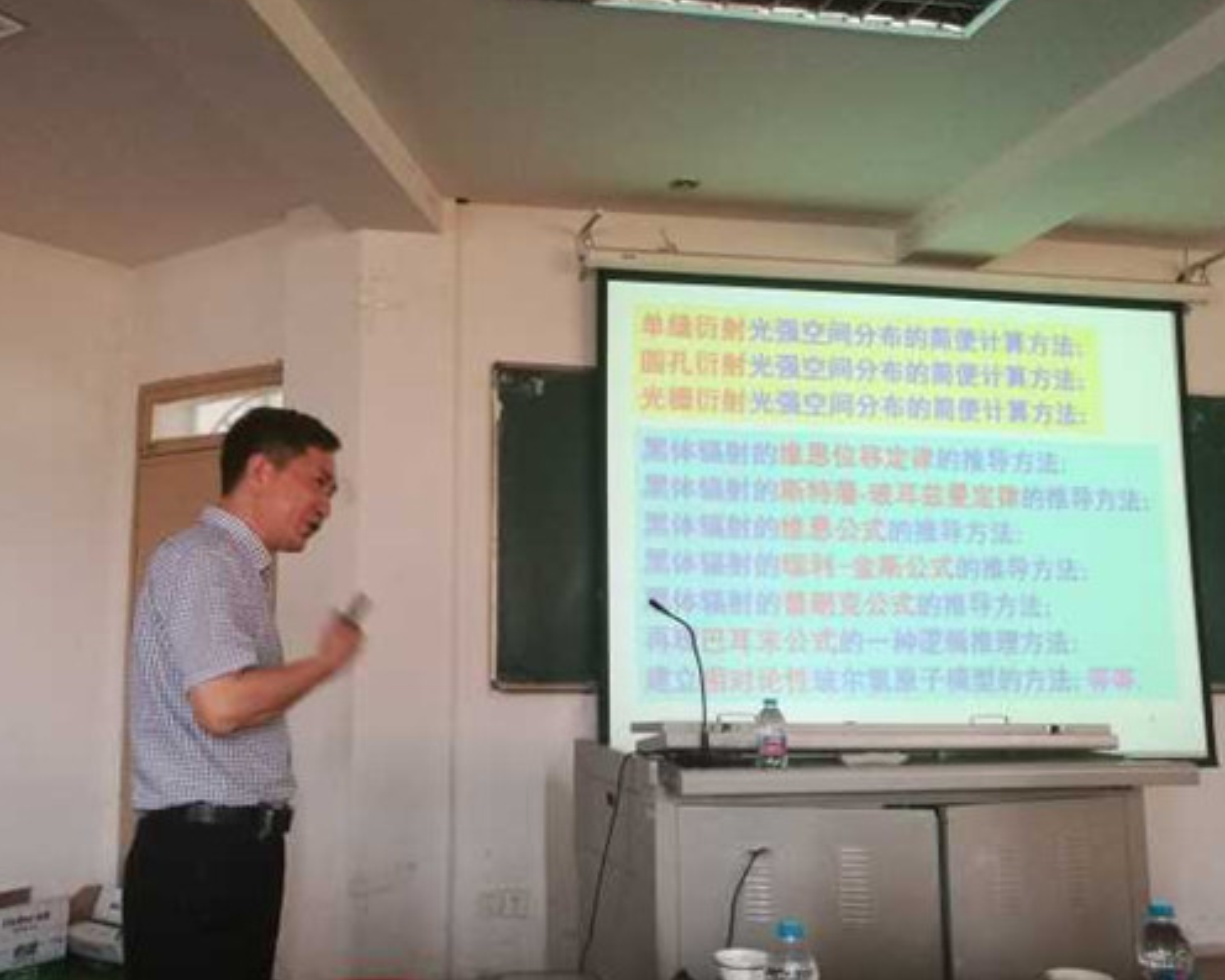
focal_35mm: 34
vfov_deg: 43.4
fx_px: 1233
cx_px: 526
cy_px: 489
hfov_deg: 52.7
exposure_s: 1/25
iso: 400
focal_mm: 4.5
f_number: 2.2
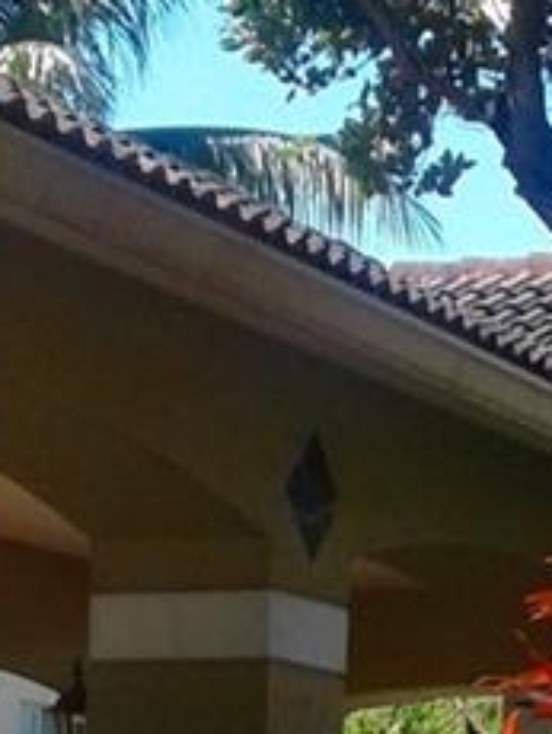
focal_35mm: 172
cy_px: 1139
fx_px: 3650
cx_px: 271
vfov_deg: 11.0
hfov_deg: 8.6
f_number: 2.2
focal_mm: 3.3
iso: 50
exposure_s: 1/813
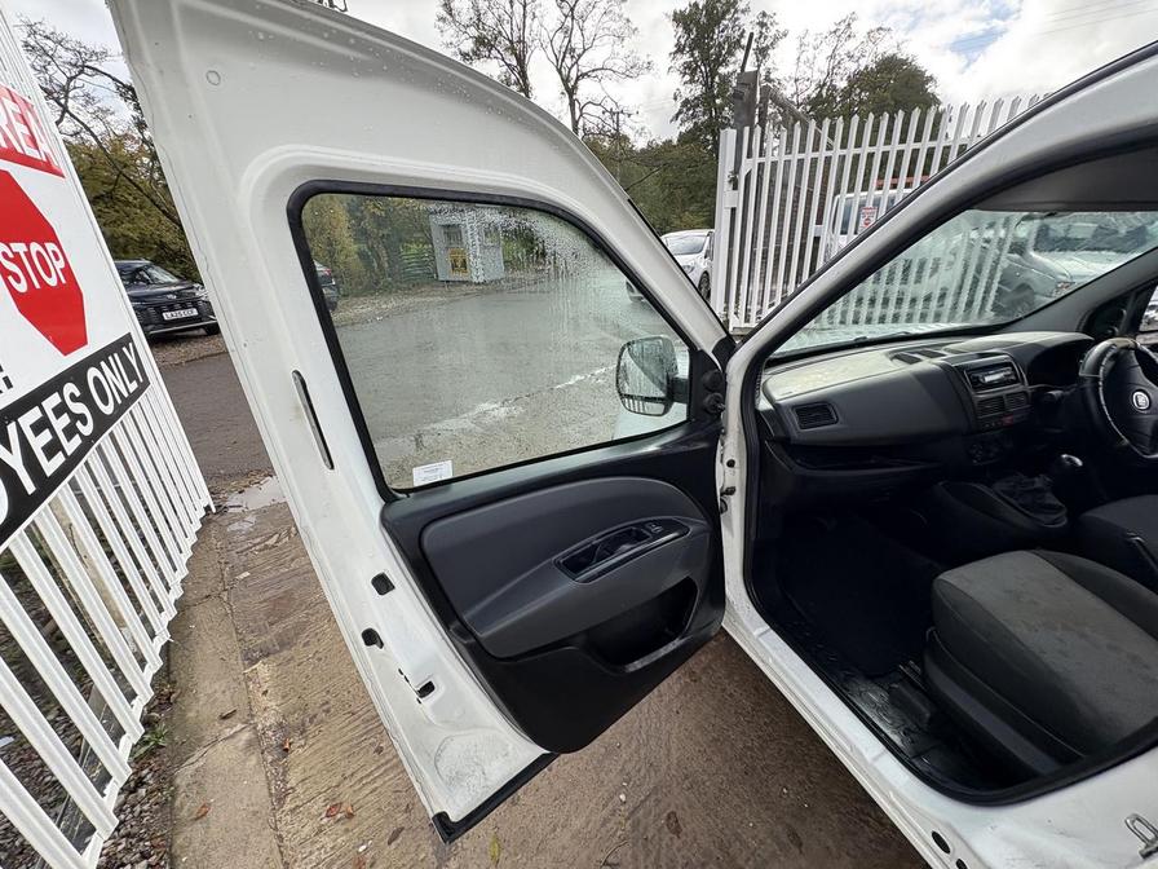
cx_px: 579
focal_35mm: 14
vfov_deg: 85.7
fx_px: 468
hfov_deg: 102.1
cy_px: 434
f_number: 2.2
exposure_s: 1/320
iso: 50
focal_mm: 2.22
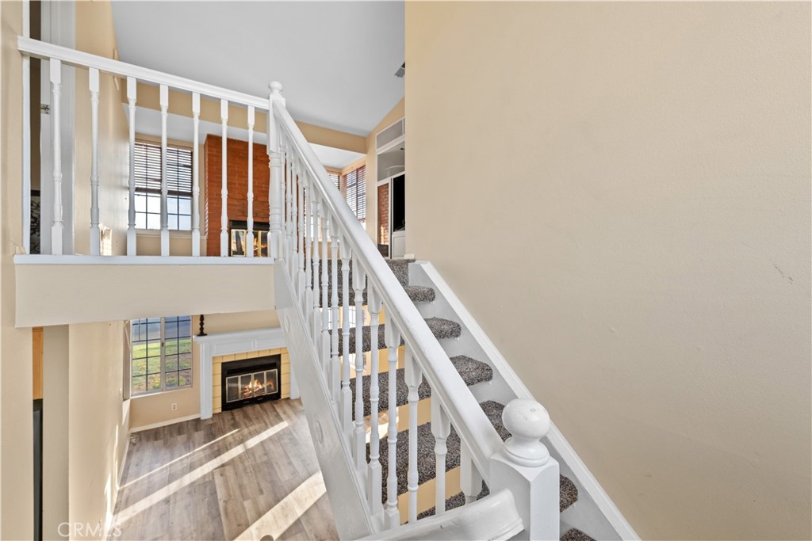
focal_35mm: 14
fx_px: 316
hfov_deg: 104.2
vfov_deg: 81.2
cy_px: 270
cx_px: 406
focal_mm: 14
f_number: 8
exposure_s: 1/40
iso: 640
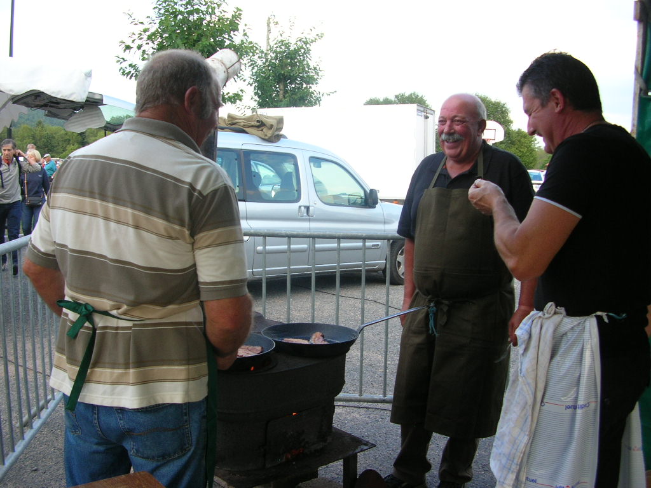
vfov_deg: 40.7
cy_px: 244
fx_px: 658
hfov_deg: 52.6
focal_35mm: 35
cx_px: 326
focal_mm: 5.8
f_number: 2.8
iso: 50
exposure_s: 1/104
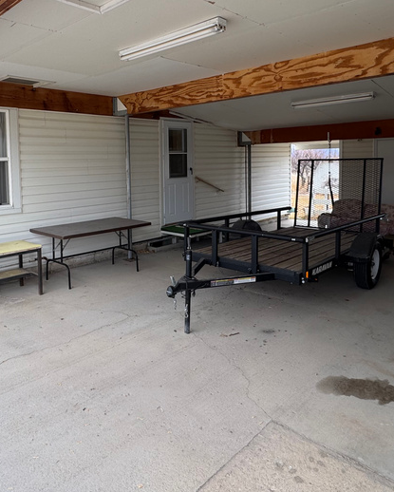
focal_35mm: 27
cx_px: 158
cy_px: 190
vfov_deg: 63.3
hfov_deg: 52.9
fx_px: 393
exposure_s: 1/139
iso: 40
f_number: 2.2
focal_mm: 2.22
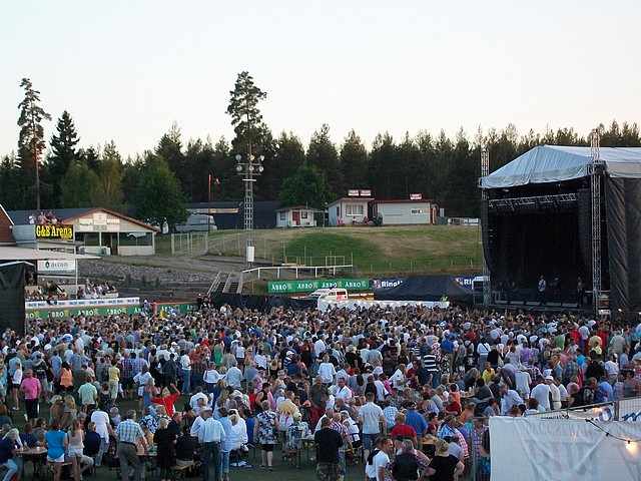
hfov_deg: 23.8
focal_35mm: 82
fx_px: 1518
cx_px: 320
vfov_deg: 18.0
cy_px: 240
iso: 160
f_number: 4.3
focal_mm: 14.7
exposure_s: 1/80
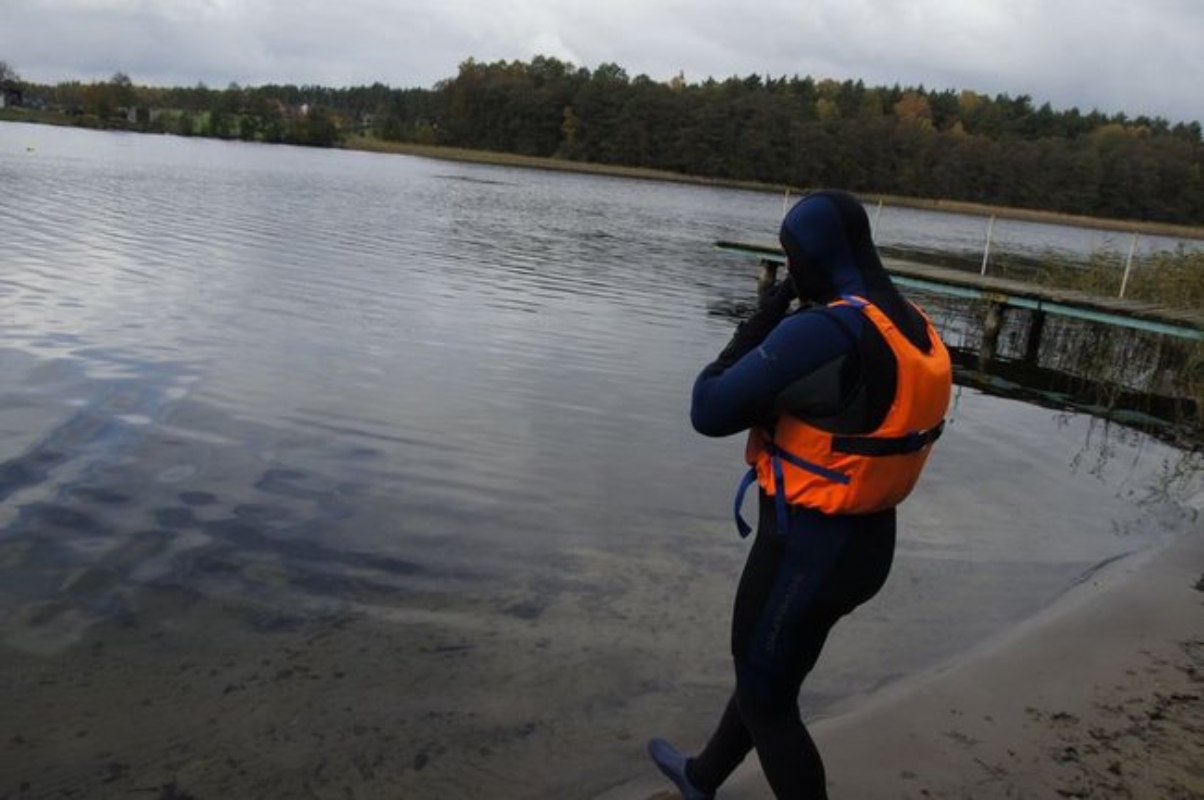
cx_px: 602
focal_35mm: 26
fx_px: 852
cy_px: 400
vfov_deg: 50.3
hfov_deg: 70.5
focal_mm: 17
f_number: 9
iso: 200
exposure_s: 1/200
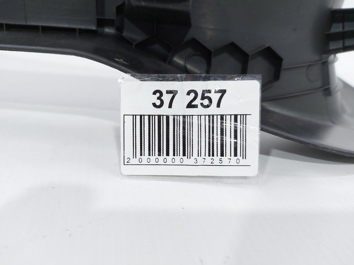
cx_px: 177
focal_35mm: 24
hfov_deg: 71.6
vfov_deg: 56.8
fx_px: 245
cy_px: 132
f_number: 1.8
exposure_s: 1/50
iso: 80
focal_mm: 5.23
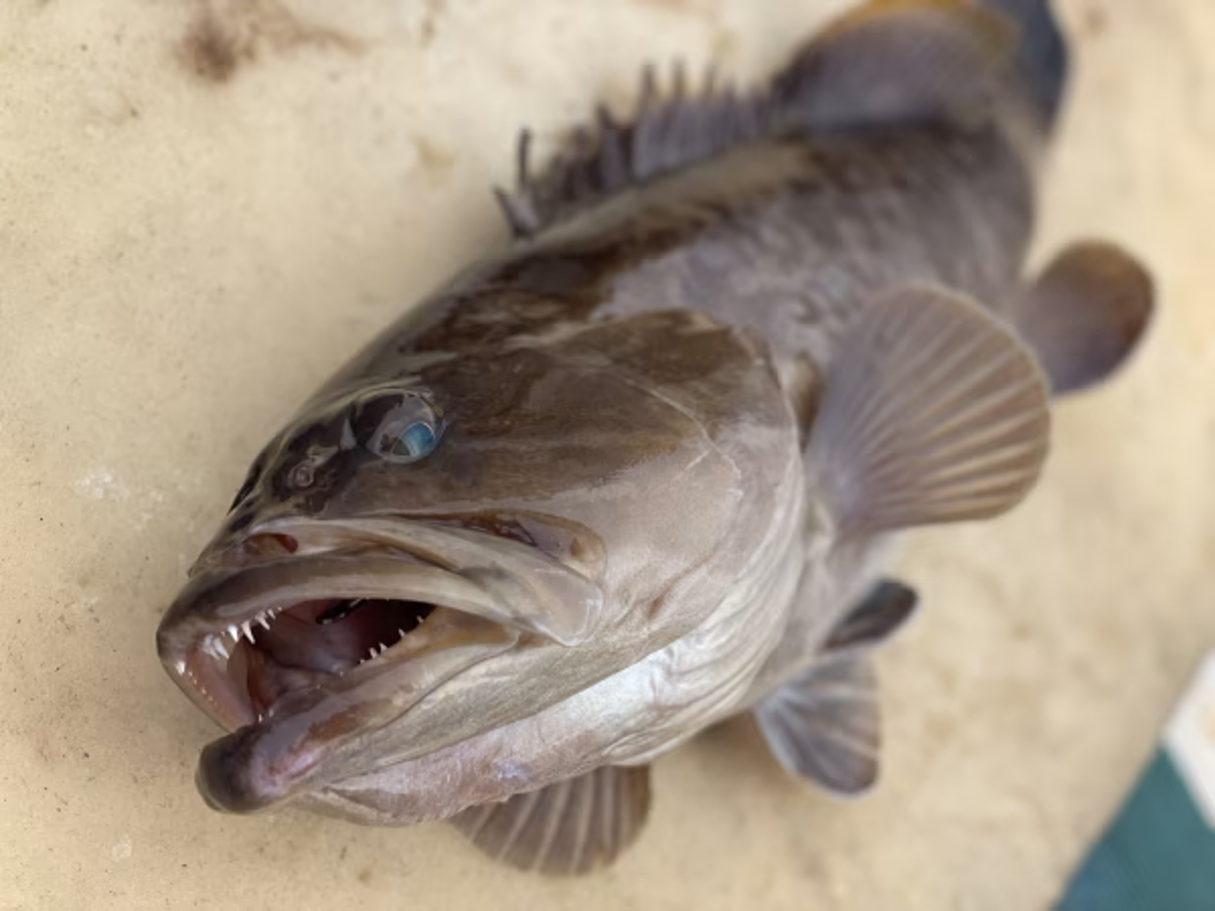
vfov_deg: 28.0
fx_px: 1825
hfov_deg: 36.8
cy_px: 456
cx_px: 608
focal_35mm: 52
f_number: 2
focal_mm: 6
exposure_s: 1/705
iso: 32
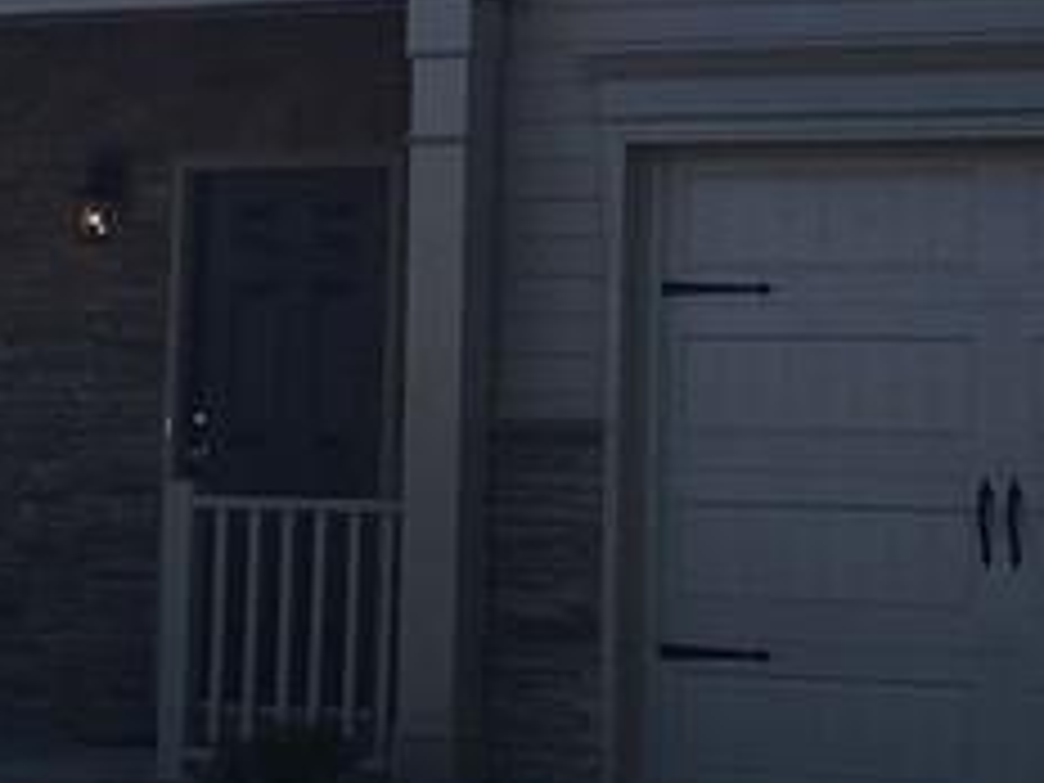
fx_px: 3860
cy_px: -158
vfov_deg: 11.4
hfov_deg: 15.4
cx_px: 482
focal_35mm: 128
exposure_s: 1/1131
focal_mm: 4.15
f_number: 2.2
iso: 25
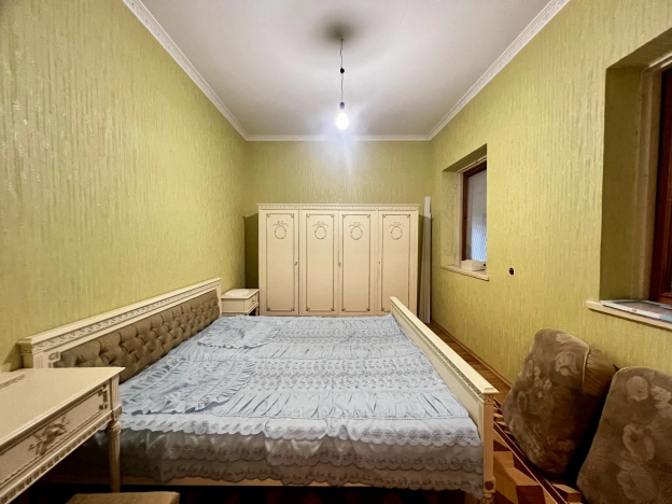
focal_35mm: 13
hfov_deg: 106.2
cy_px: 252
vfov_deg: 89.9
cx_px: 336
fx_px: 252
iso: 640
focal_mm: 1.57
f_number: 1.8
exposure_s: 1/50
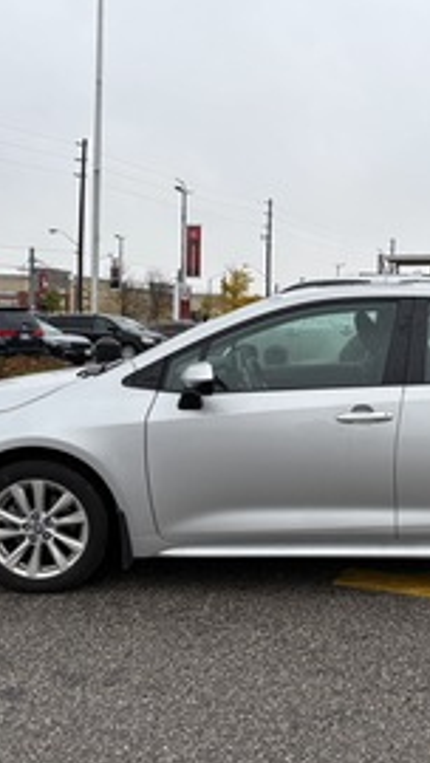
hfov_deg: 26.6
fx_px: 891
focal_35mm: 44
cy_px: 420
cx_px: 342
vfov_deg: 46.3
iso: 50
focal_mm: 5.96
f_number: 1.6
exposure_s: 1/844
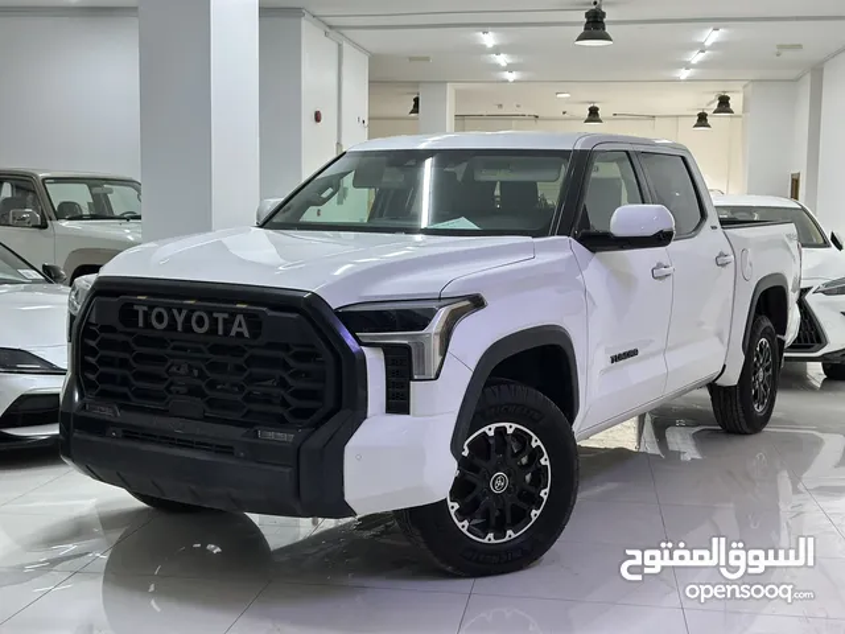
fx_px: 1172
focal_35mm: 48
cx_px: 422
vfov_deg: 30.3
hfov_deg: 39.7
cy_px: 317
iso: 100
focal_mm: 6.86
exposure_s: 1/100
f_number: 1.78
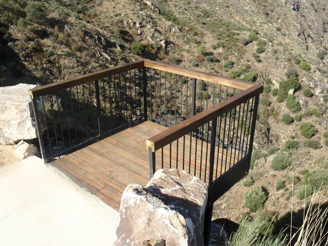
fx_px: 322
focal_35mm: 34
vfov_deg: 41.8
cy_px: 123
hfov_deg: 54.0
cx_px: 164
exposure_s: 1/80
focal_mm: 6.07
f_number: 9
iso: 80
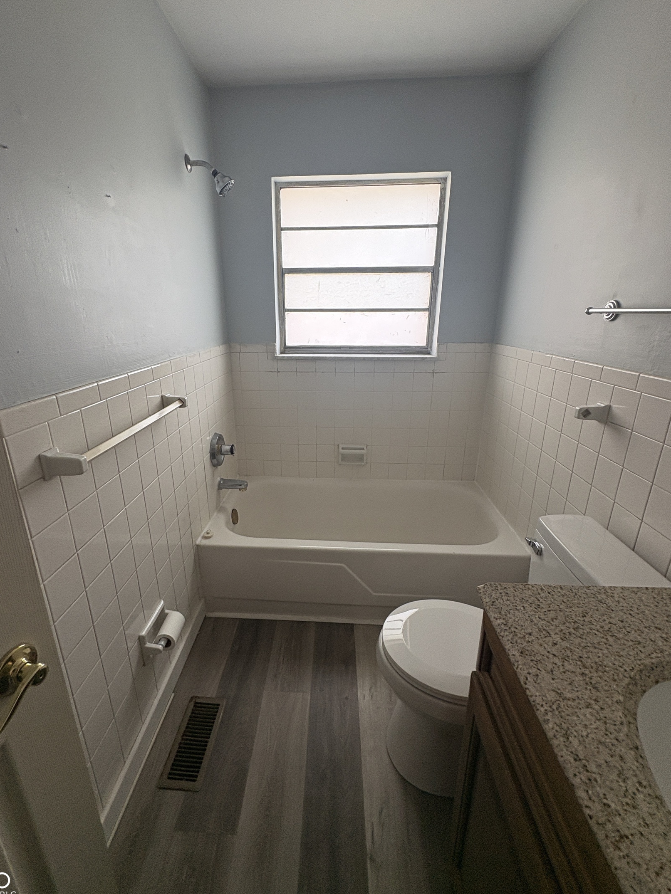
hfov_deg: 81.7
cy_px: 430
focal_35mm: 15
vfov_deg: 98.1
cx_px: 314
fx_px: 388
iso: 125
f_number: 2.2
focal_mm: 2.22
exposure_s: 1/99
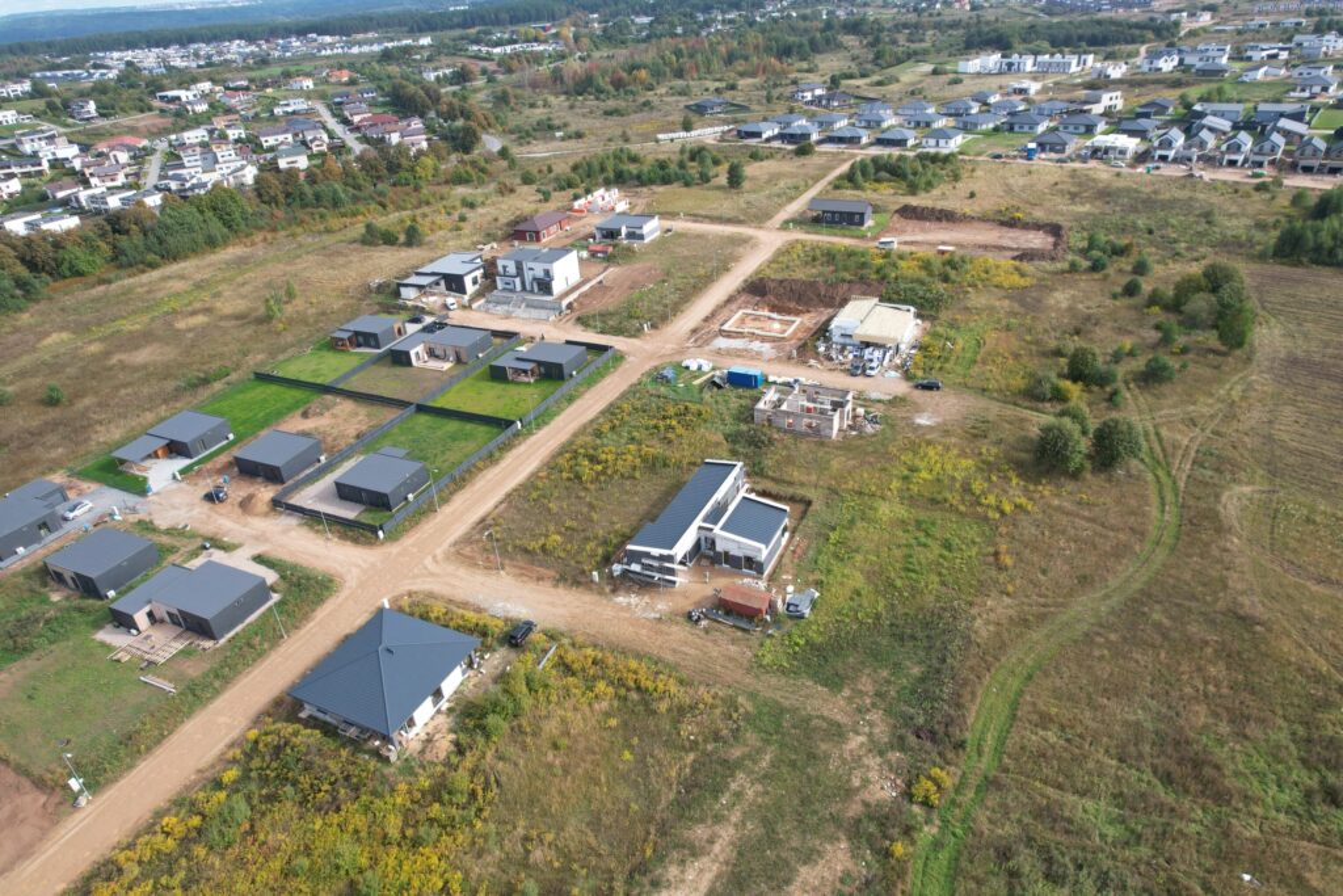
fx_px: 821
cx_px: 672
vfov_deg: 57.2
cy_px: 448
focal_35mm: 22
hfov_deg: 78.6
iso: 100
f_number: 2.8
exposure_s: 1/725
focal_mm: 8.38
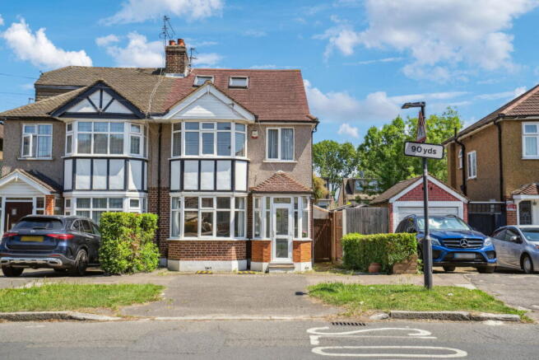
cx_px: 270
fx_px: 524
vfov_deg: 37.9
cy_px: 180
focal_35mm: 35
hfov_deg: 54.4
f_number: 5.6
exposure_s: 1/1250
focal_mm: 35
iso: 640
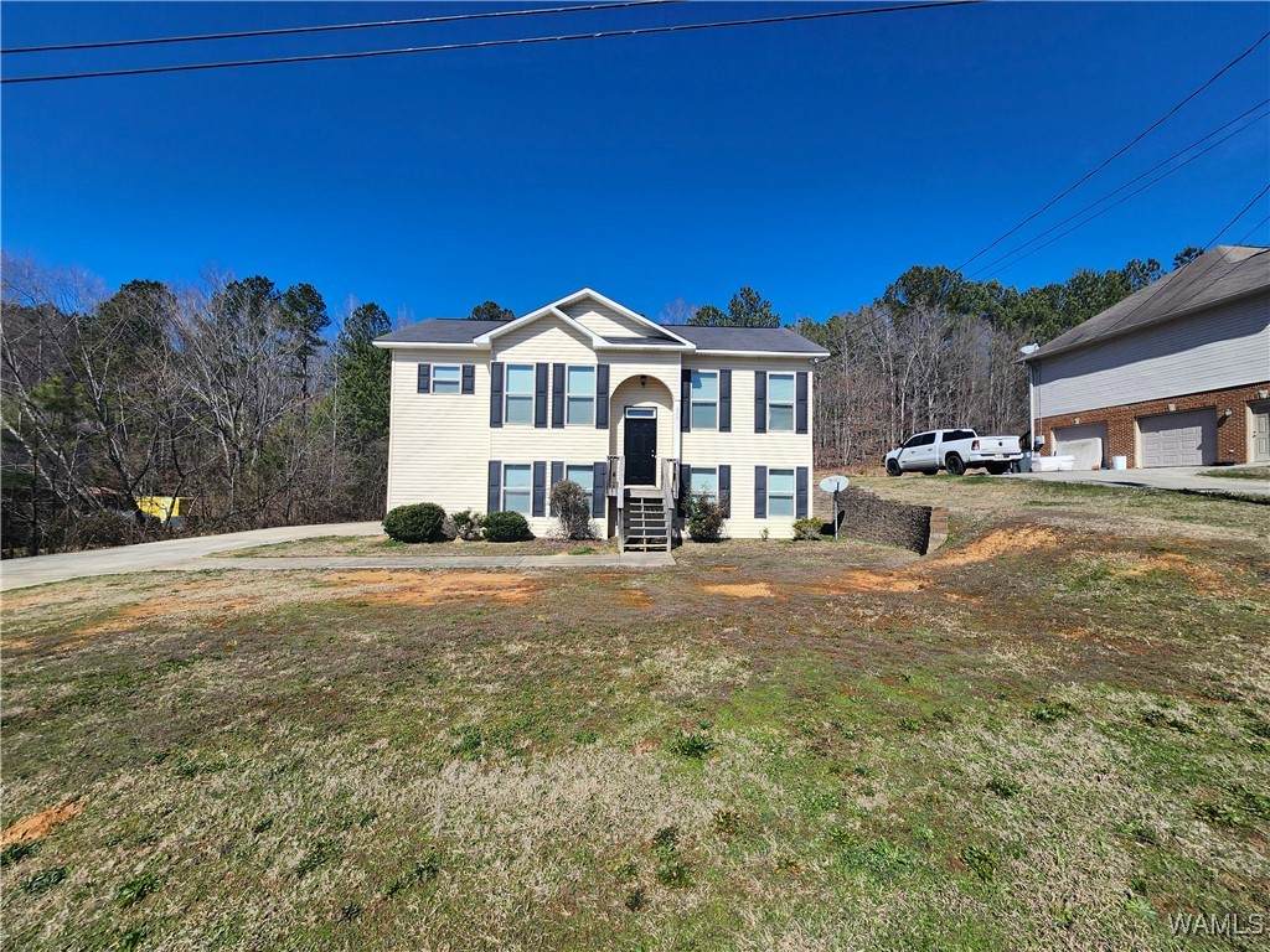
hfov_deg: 106.2
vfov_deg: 89.9
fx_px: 477
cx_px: 635
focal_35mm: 13
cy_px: 476
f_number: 2.2
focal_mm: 1.74
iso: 40
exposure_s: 1/2218
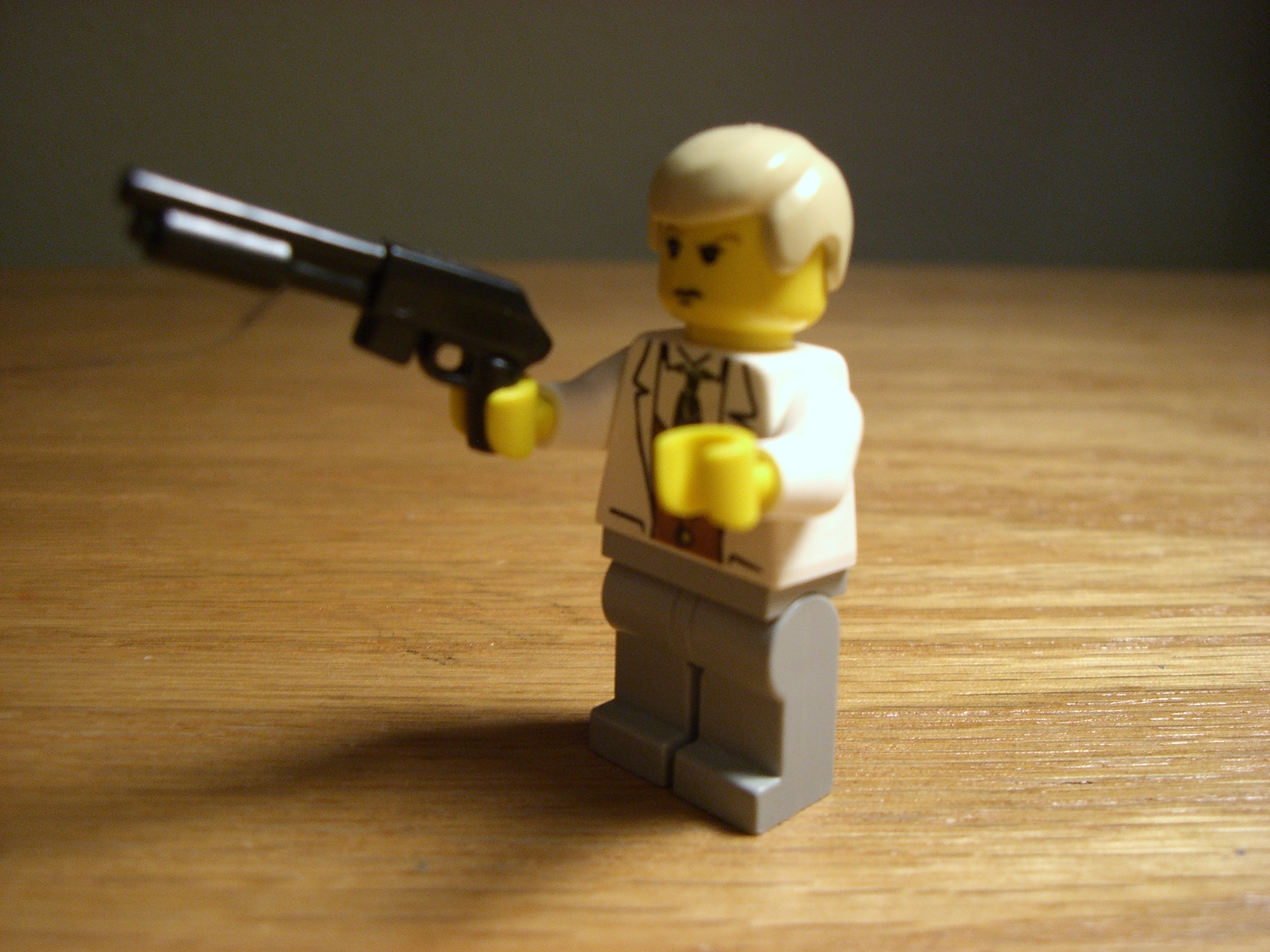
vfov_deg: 37.7
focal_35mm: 38
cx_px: 635
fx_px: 1394
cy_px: 476
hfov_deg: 49.0
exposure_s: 1/30
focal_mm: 6.2
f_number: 2.7
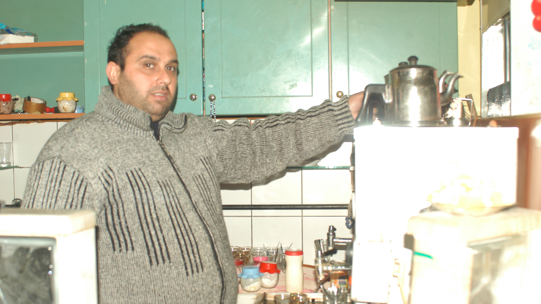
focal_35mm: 44
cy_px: 160
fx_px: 631
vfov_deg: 27.1
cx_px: 271
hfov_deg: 46.4
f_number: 4
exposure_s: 1/60
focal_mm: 28
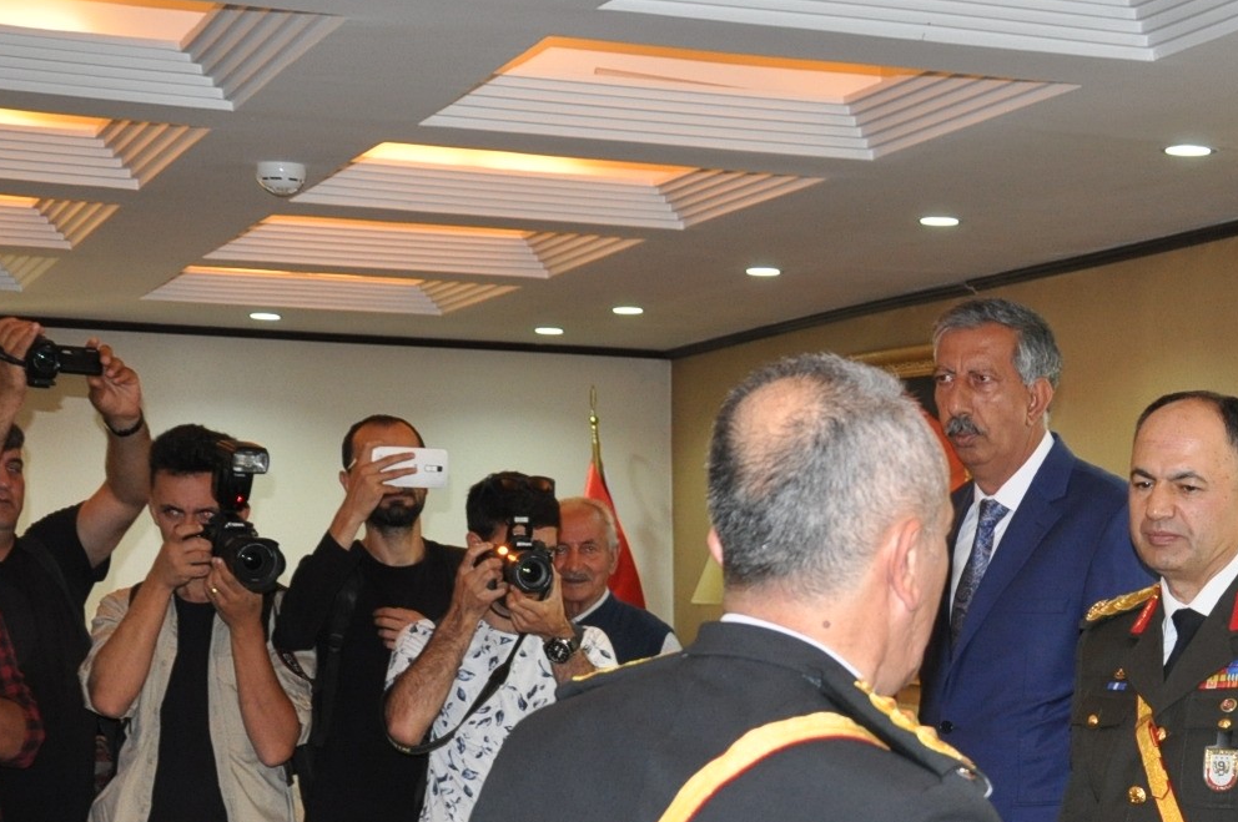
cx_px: 1083
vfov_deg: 16.4
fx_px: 2785
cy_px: 851
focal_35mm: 81
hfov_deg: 24.4
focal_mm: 25
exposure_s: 1/60
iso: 800
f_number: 4
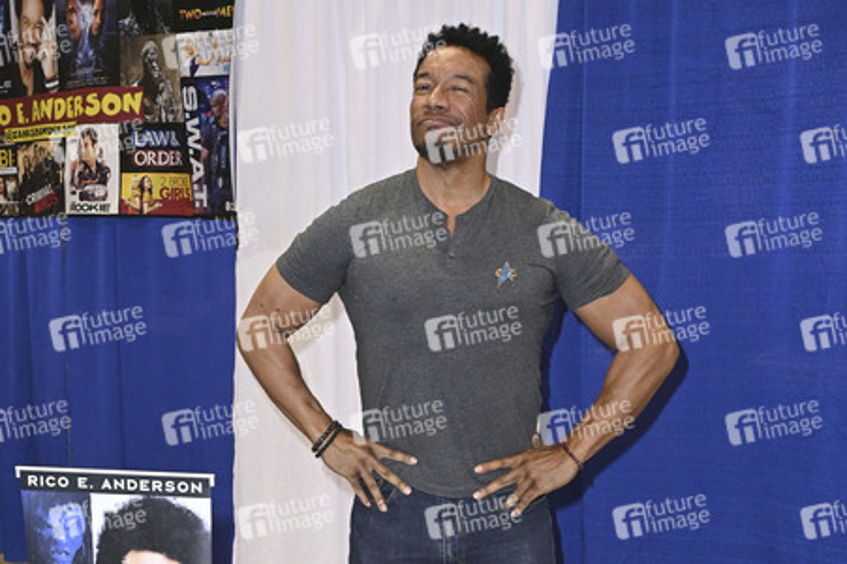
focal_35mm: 30
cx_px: 424
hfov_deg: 61.1
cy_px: 282
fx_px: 717
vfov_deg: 42.9
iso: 1250
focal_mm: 30.5
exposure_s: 1/250
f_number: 5.6
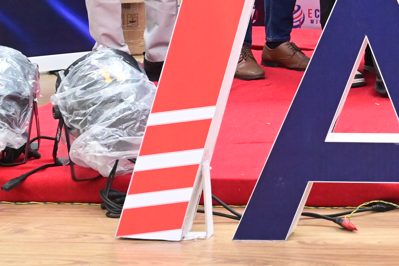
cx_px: 608
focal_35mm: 110
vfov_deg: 12.0
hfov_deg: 16.8
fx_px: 1218
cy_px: -106
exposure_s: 1/125
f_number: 5.6
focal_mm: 33
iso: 6400
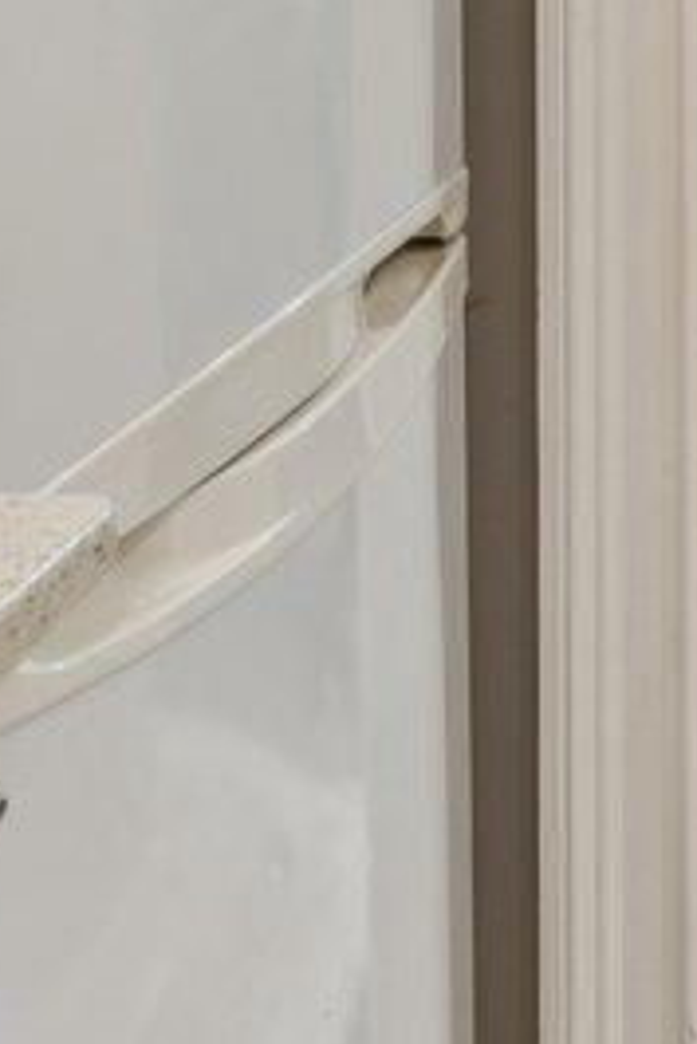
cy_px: -609
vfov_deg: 16.8
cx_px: 1386
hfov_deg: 11.5
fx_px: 3132
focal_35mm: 108
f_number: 8
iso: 200
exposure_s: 1/2
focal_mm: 14
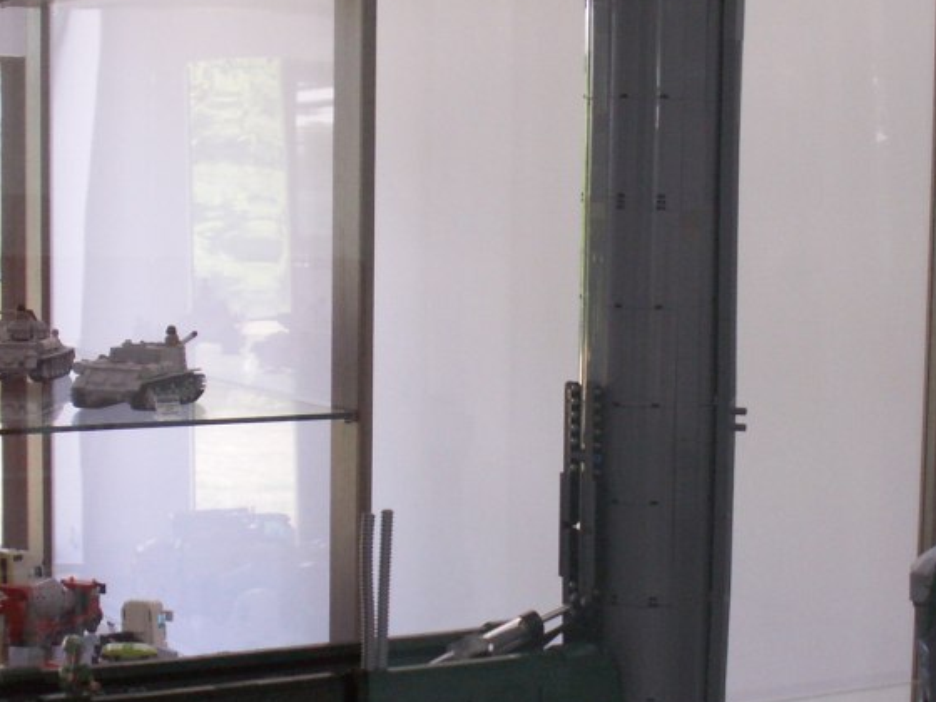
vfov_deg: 18.4
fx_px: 2163
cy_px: 428
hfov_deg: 24.4
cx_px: 478
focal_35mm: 80
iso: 80
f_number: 2.8
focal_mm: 5.86
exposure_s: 1/50
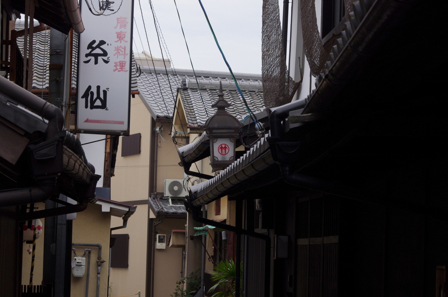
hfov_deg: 17.1
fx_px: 1490
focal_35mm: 120
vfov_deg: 11.4
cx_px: 224
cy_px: 148
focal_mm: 80
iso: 400
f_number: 11
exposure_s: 1/160
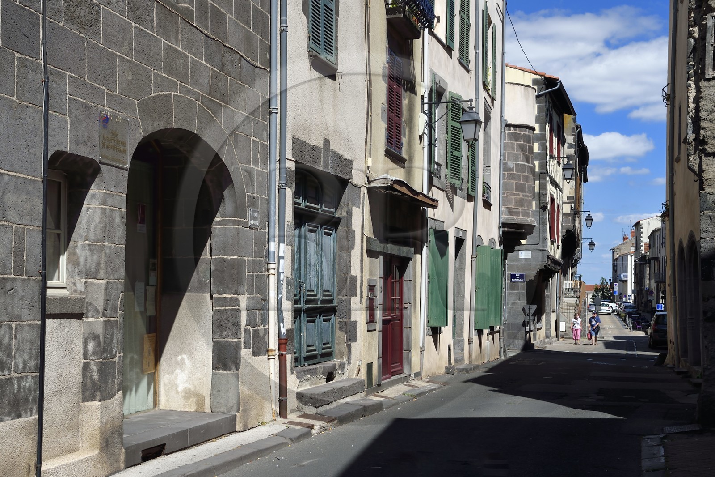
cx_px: 358
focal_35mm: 48
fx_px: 953
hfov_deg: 41.1
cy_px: 238
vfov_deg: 28.1
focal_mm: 48
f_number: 13
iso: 200
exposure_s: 1/250
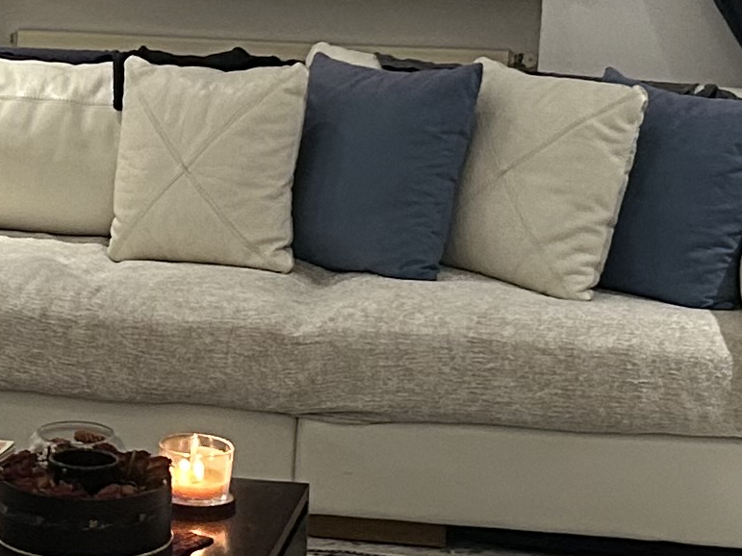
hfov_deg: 14.3
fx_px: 2915
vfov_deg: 10.9
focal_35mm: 136
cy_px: 416
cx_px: 39
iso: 400
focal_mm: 5.7
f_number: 1.5
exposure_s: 1/50
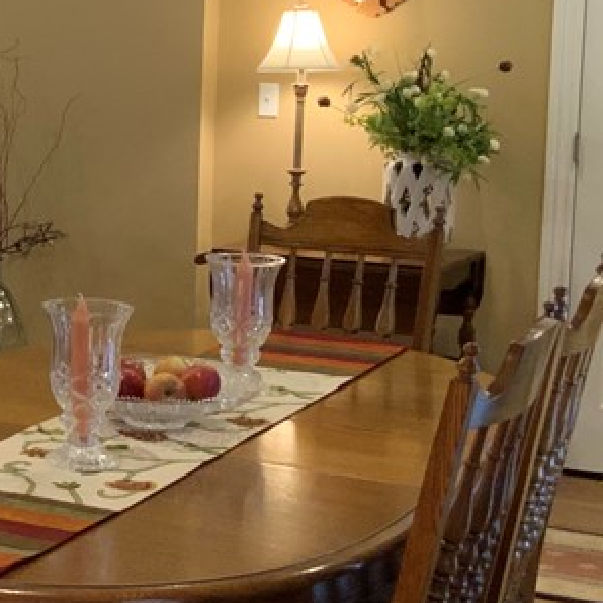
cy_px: 261
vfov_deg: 19.7
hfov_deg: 18.6
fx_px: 1734
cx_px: -140
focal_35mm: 88
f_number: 1.8
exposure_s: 1/60
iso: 250
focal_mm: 3
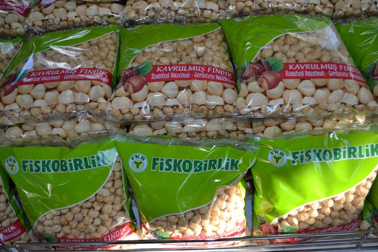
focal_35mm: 27
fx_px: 284
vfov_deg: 48.0
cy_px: 126
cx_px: 189
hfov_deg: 67.4
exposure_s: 1/125
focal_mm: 18
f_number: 4
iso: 125
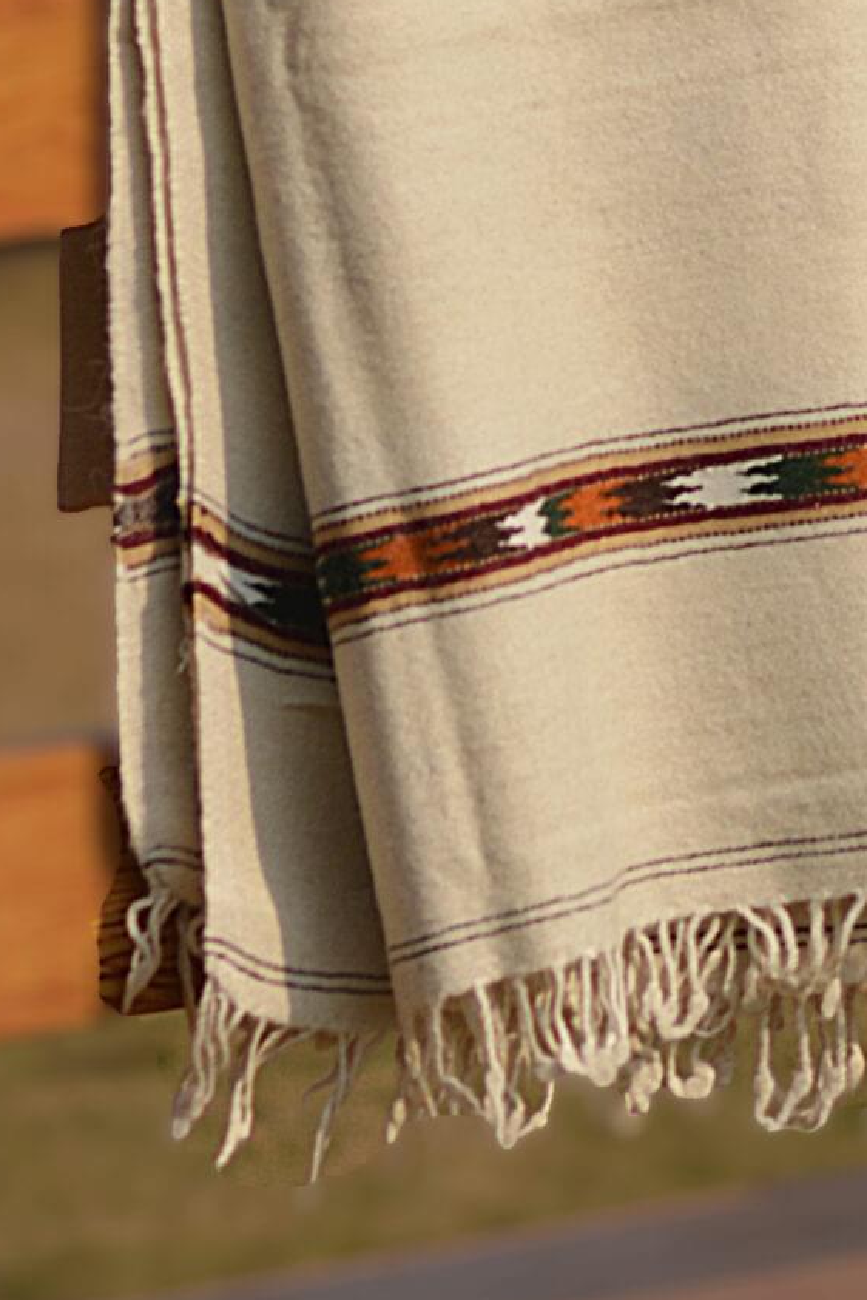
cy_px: 103
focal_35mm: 392
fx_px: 14148
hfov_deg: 3.5
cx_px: 535
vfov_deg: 5.2
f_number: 4
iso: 200
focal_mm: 86
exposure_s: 1/2500
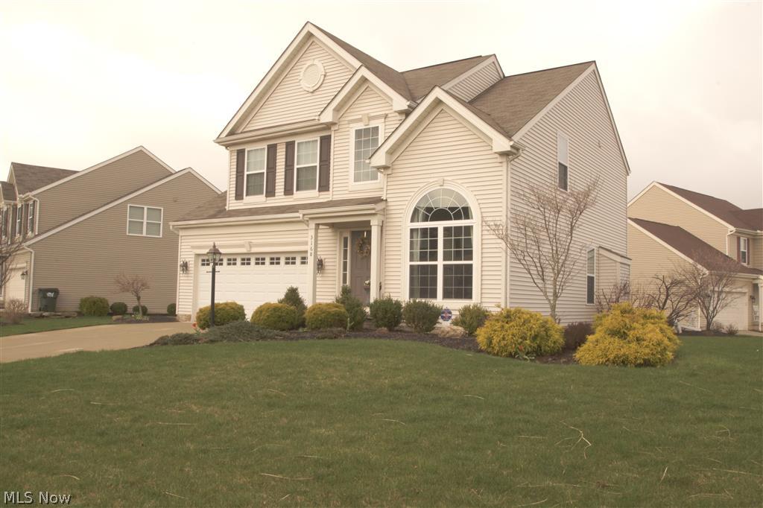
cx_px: 382
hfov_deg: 61.9
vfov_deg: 43.6
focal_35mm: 30
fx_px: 636
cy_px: 254
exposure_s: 1/160
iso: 400
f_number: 18
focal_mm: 20
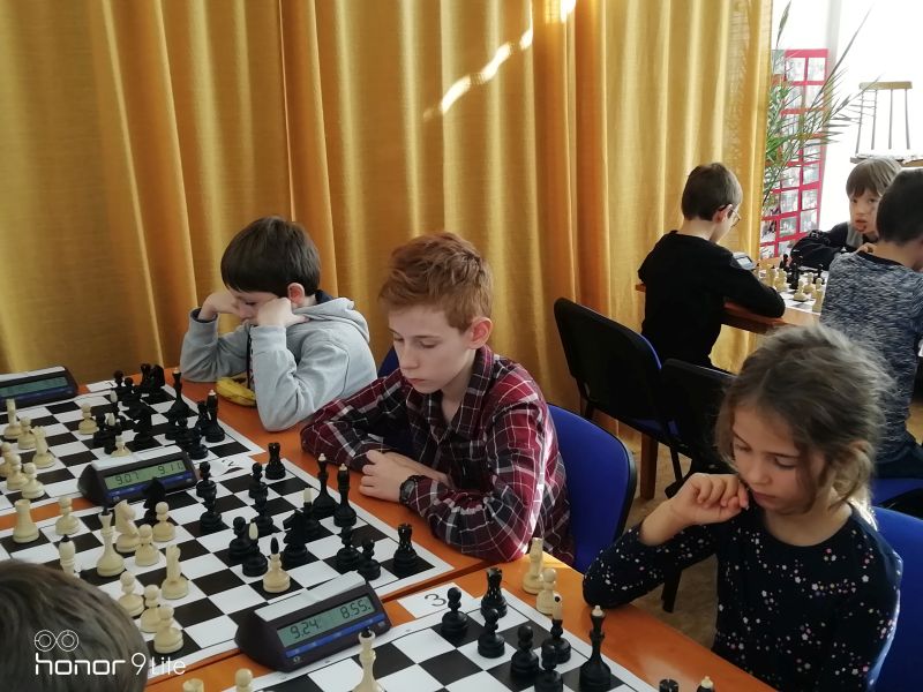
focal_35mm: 40
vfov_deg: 36.0
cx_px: 462
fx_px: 1067
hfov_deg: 46.8
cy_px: 346
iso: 80
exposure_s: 1/60
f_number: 2.2
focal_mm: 3.21
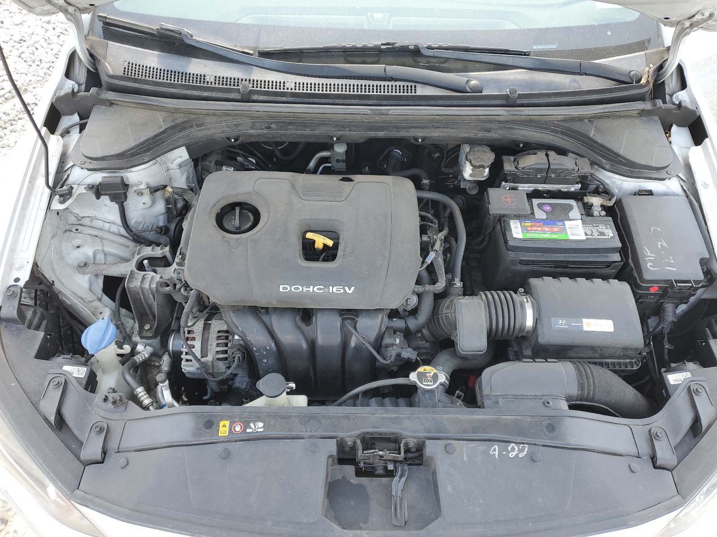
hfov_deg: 67.3
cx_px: 358
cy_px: 268
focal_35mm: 26
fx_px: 539
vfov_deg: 53.1
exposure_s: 1/152
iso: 50
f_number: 1.5
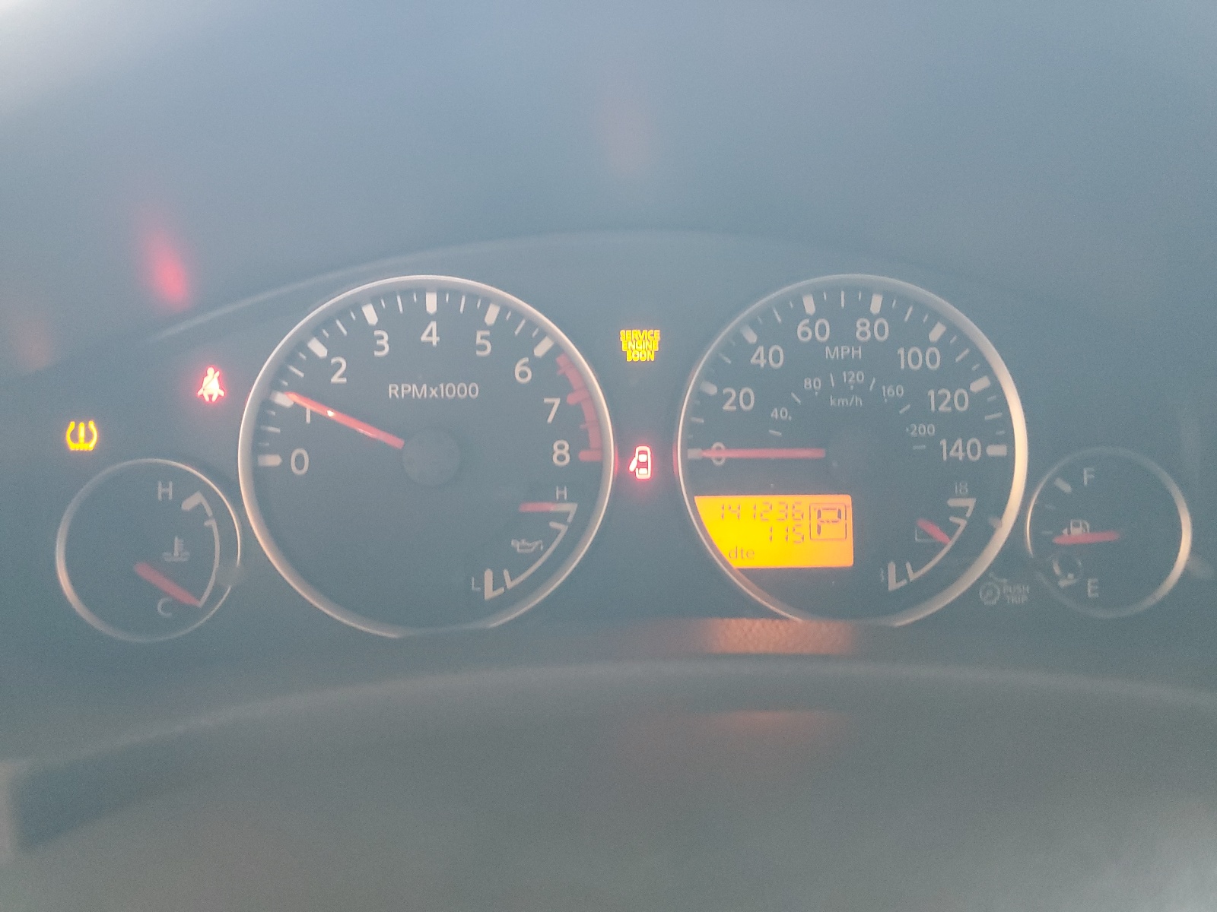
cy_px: 456
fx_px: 914
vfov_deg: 53.1
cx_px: 608
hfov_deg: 67.3
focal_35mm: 26
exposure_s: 1/40
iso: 319
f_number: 1.5
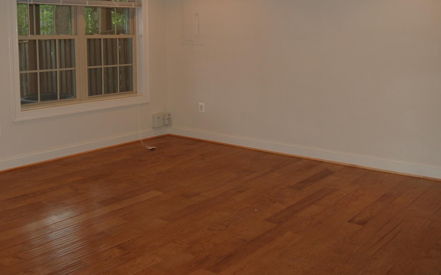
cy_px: 85
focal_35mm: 40
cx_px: 182
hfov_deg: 49.0
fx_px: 481
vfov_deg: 31.7
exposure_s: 1/60
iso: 400
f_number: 3.5
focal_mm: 18
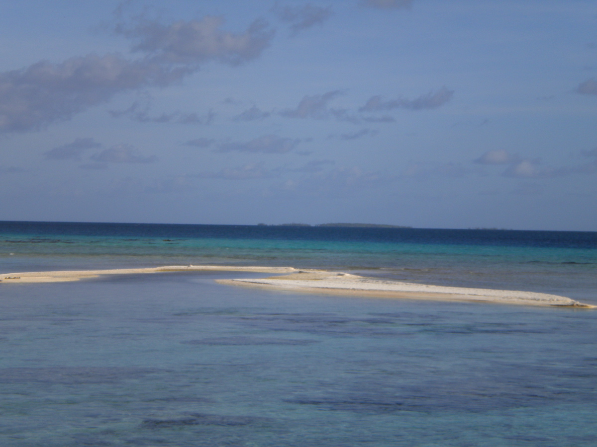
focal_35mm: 105
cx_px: 298
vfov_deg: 14.1
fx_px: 1811
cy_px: 224
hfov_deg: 18.7
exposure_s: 1/382
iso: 80
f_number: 8.5
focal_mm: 18.9
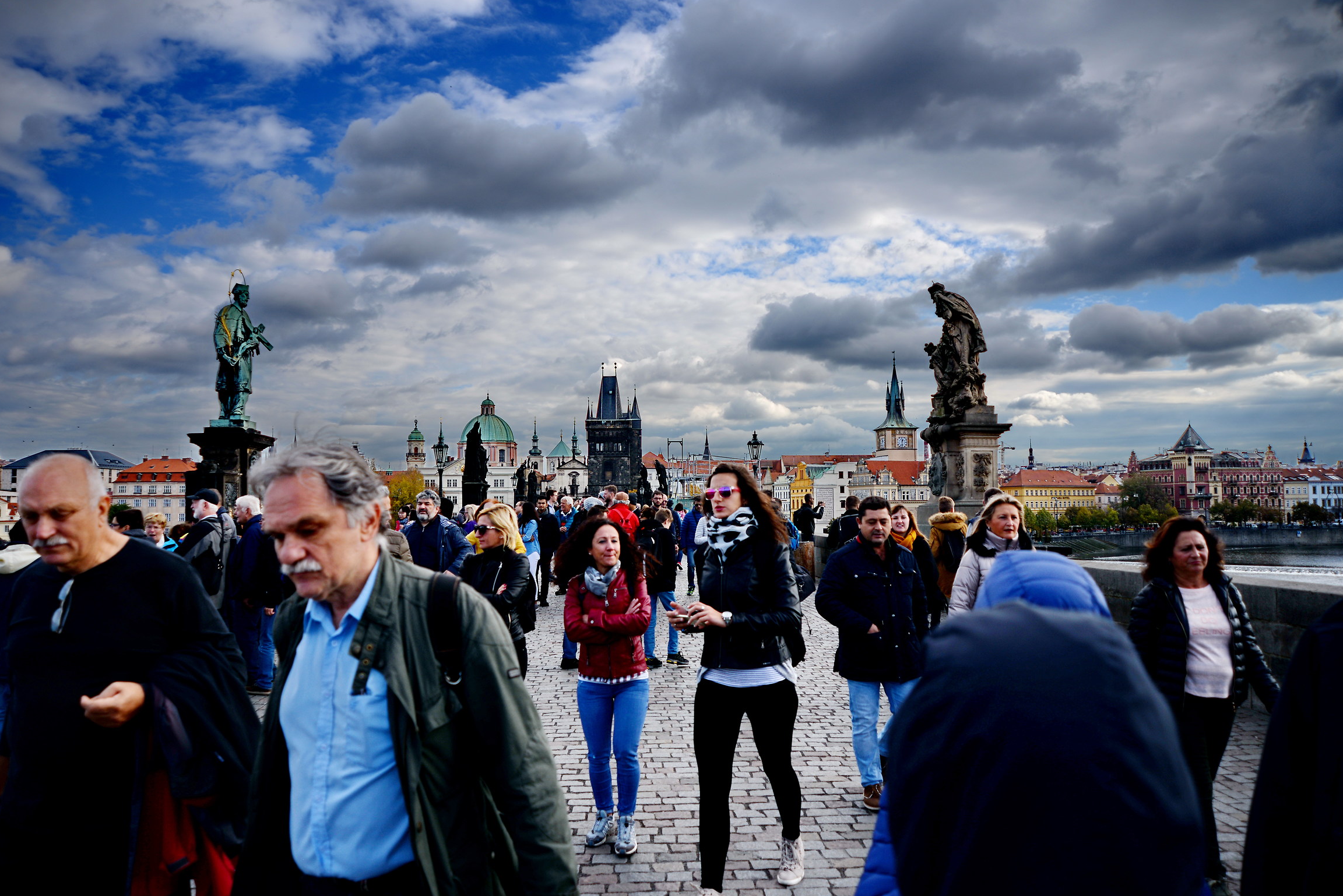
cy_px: 438
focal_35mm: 25
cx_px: 644
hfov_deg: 71.5
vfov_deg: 51.3
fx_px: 933
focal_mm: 24
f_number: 5
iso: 100
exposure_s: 1/1250
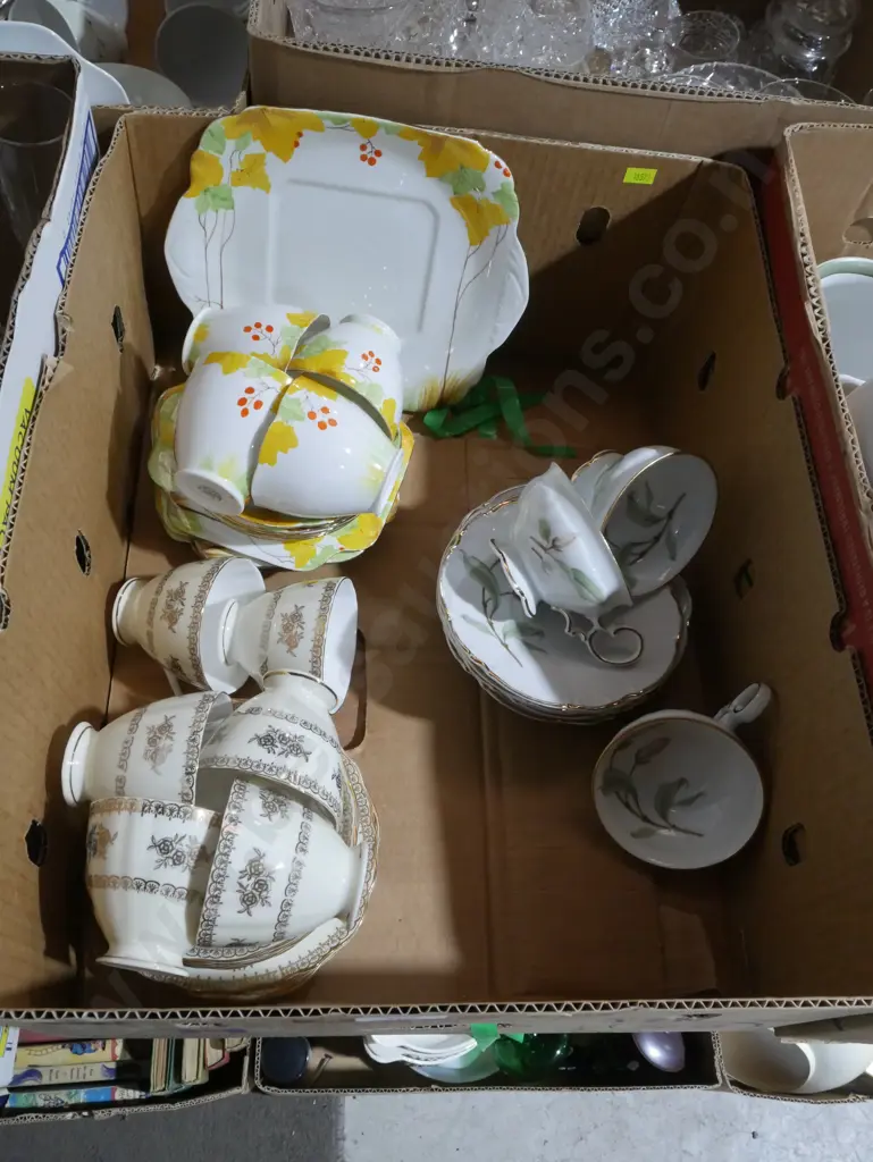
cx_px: 436
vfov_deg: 63.4
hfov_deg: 49.8
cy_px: 581
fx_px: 941
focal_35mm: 28
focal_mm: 14
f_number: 9
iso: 2500
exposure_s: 1/60
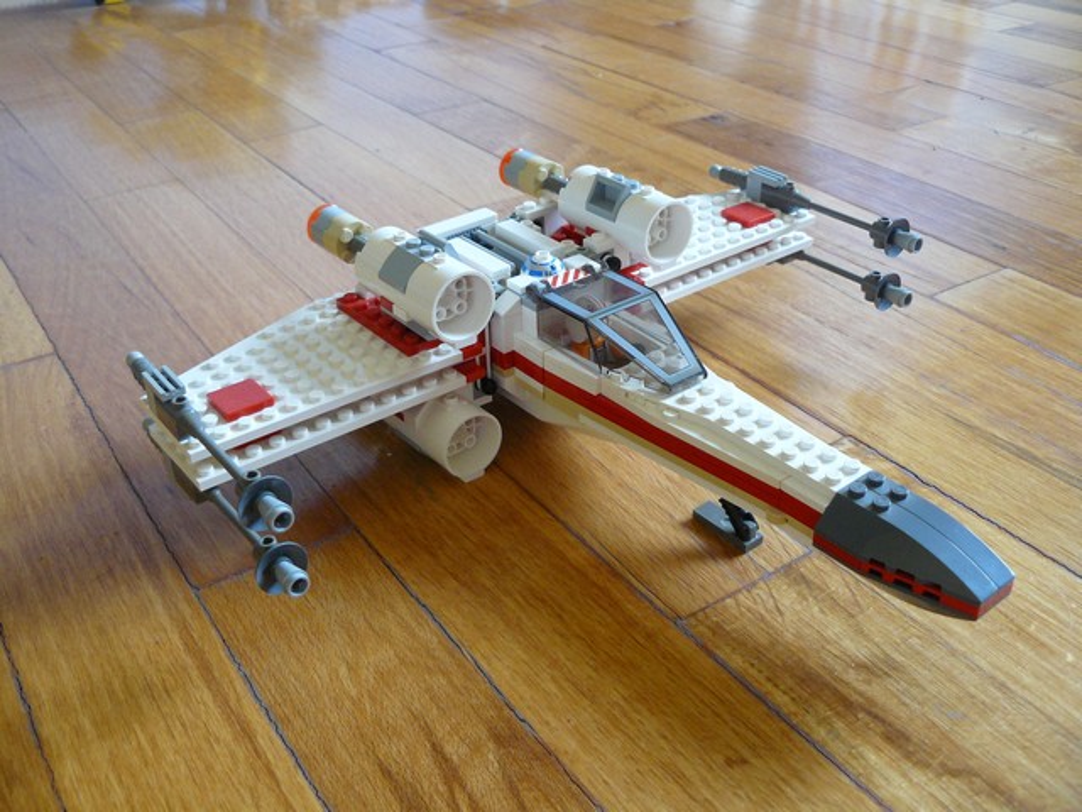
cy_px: 406
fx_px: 1125
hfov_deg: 51.4
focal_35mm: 36
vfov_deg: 39.7
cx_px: 541
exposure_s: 1/30
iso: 200
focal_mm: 6
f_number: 2.8
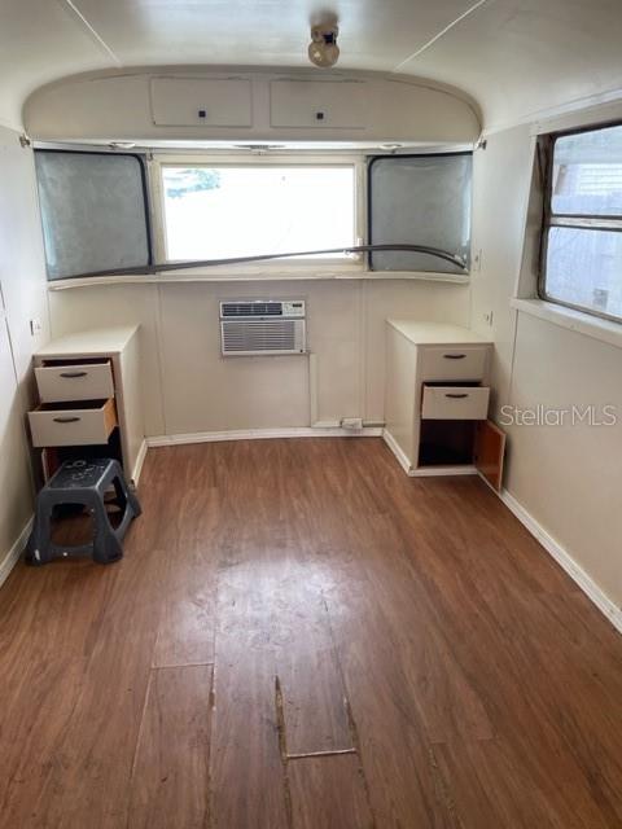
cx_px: 311
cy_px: 414
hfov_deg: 53.1
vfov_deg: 67.3
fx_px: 623
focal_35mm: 26
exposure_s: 1/120
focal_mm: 4.2
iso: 100
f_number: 1.6
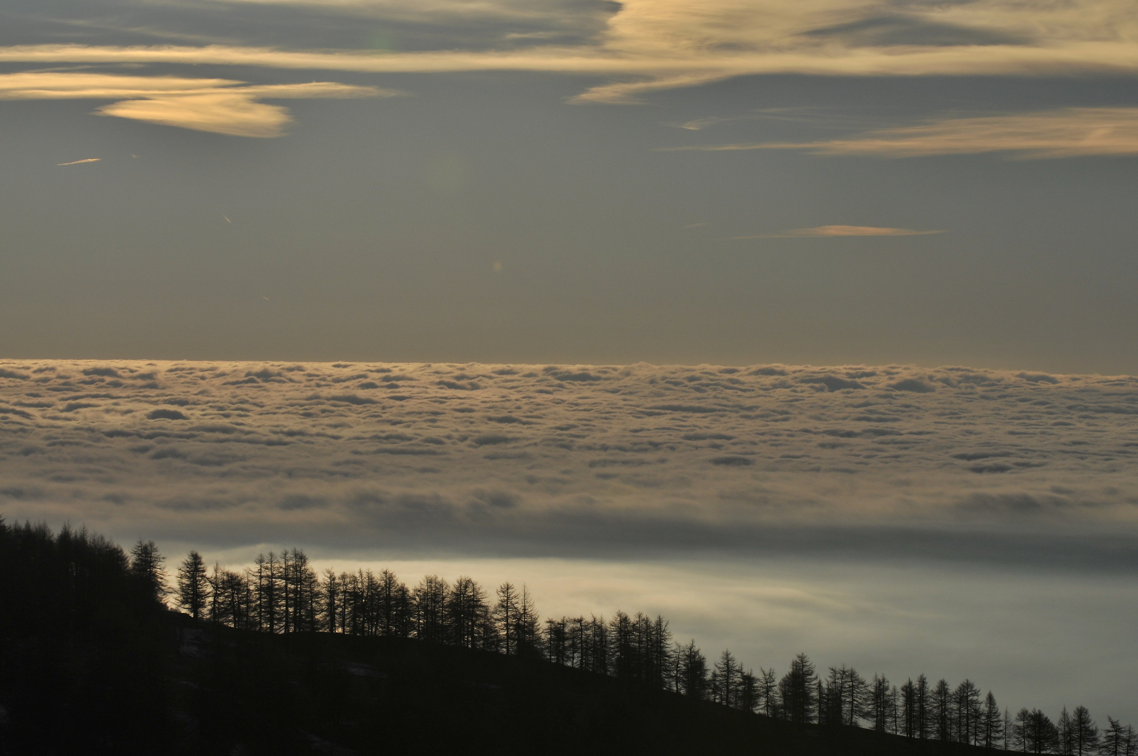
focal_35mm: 225
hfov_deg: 9.2
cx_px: 569
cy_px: 378
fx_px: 7104
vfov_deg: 6.1
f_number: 8
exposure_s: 1/5000
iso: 200
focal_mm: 150
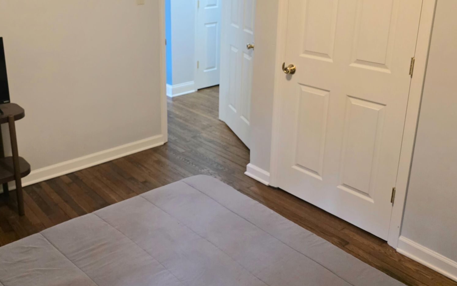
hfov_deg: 54.3
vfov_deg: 35.9
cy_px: 93
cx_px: 155
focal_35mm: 35
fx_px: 436
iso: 800
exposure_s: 1/120
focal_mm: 6.3
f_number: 1.7
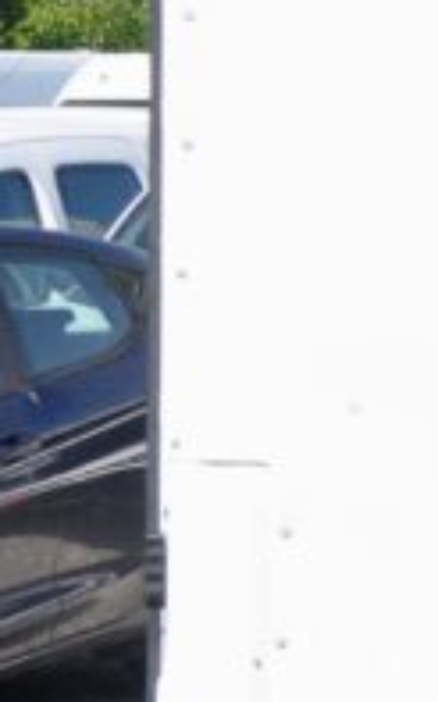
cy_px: 207
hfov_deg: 6.1
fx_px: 3345
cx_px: 1795
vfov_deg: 12.0
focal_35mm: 175
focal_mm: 22
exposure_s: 1/320
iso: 500
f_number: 9
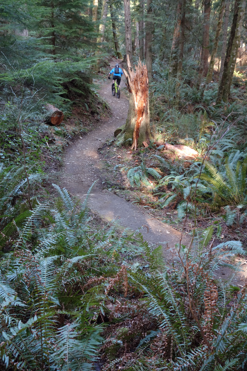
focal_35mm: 49
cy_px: 186
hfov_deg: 27.5
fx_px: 504
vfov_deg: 40.3
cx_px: 124
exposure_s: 1/50
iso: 800
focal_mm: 18.23
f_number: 3.2
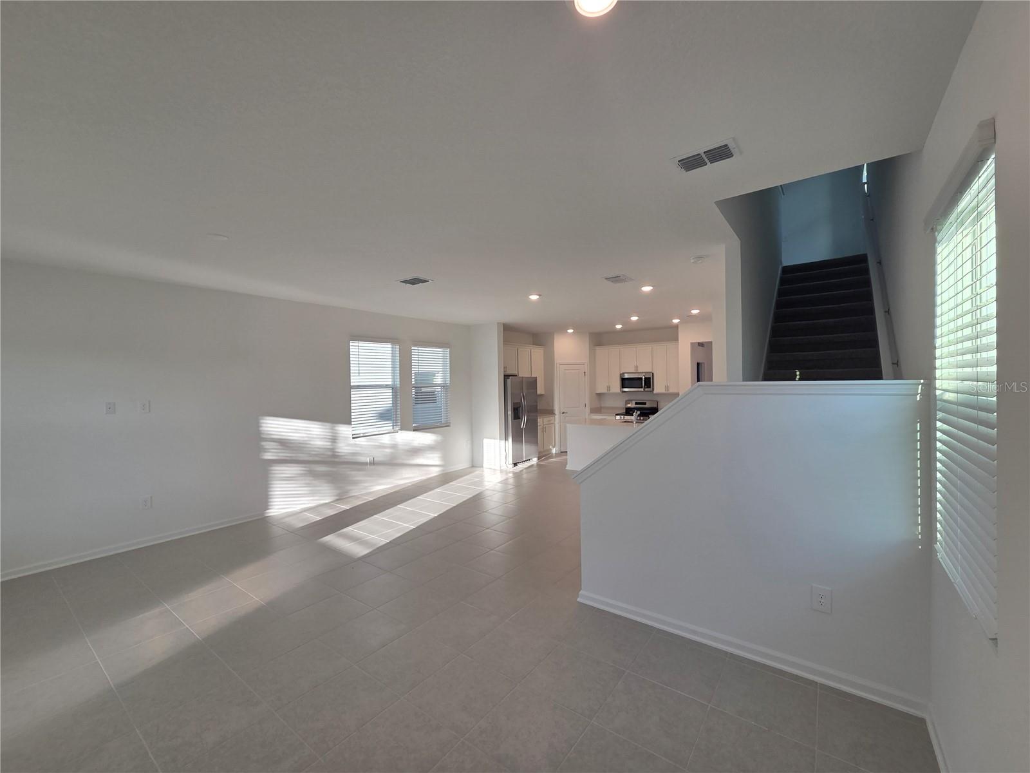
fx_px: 387
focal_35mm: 13
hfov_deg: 106.2
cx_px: 515
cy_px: 386
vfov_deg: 89.9
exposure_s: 1/120
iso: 50
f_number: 2.2
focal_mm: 2.2
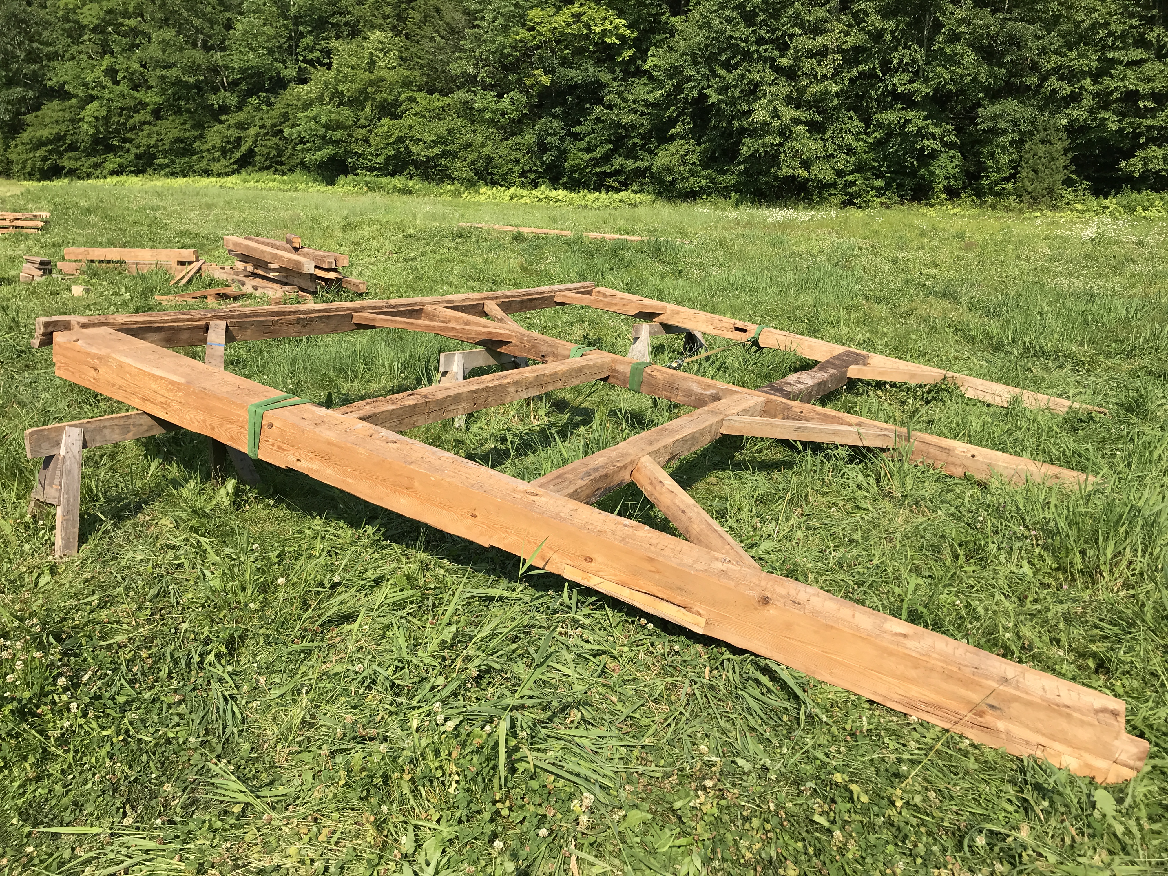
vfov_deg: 49.7
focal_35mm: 28
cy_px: 438
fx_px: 945
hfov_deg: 63.4
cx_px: 584
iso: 20
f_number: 1.8
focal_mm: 3.99
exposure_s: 1/1681
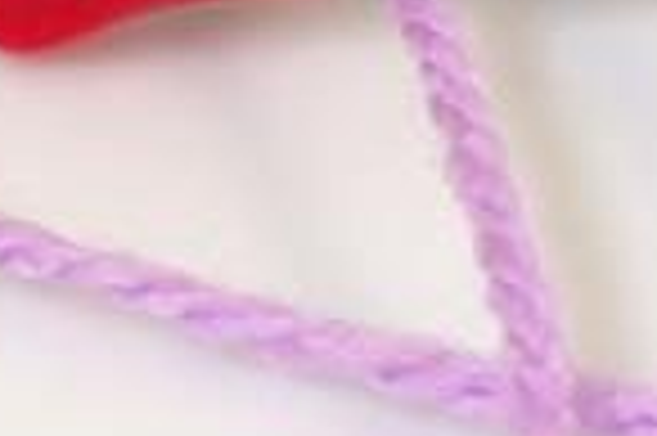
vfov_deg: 4.1
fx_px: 6034
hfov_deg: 6.2
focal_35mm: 331
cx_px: 256
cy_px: -119
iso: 200
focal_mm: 23.76
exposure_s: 1/37.6
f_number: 3
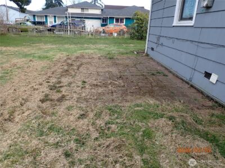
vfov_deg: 54.9
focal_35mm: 25
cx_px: 112
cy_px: 84
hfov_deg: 69.4
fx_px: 162
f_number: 2.8
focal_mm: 4.5
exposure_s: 1/200
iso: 100
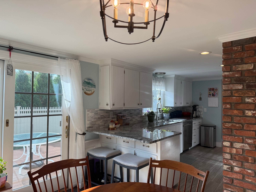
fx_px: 177
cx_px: 128
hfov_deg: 71.6
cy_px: 96
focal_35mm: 24
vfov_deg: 56.8
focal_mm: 6.76
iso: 80
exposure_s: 1/535
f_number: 1.78
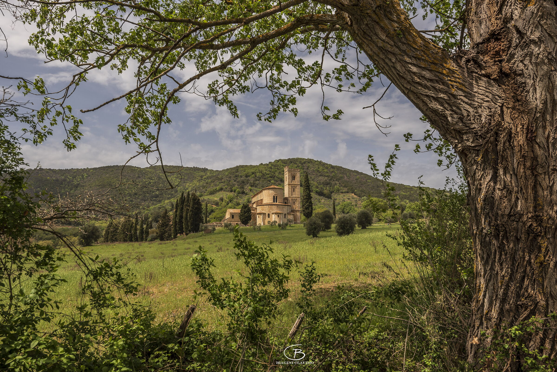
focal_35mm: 28
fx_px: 433
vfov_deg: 46.4
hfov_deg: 65.5
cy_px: 186
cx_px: 278
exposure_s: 1/400
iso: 100
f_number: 8
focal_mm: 28
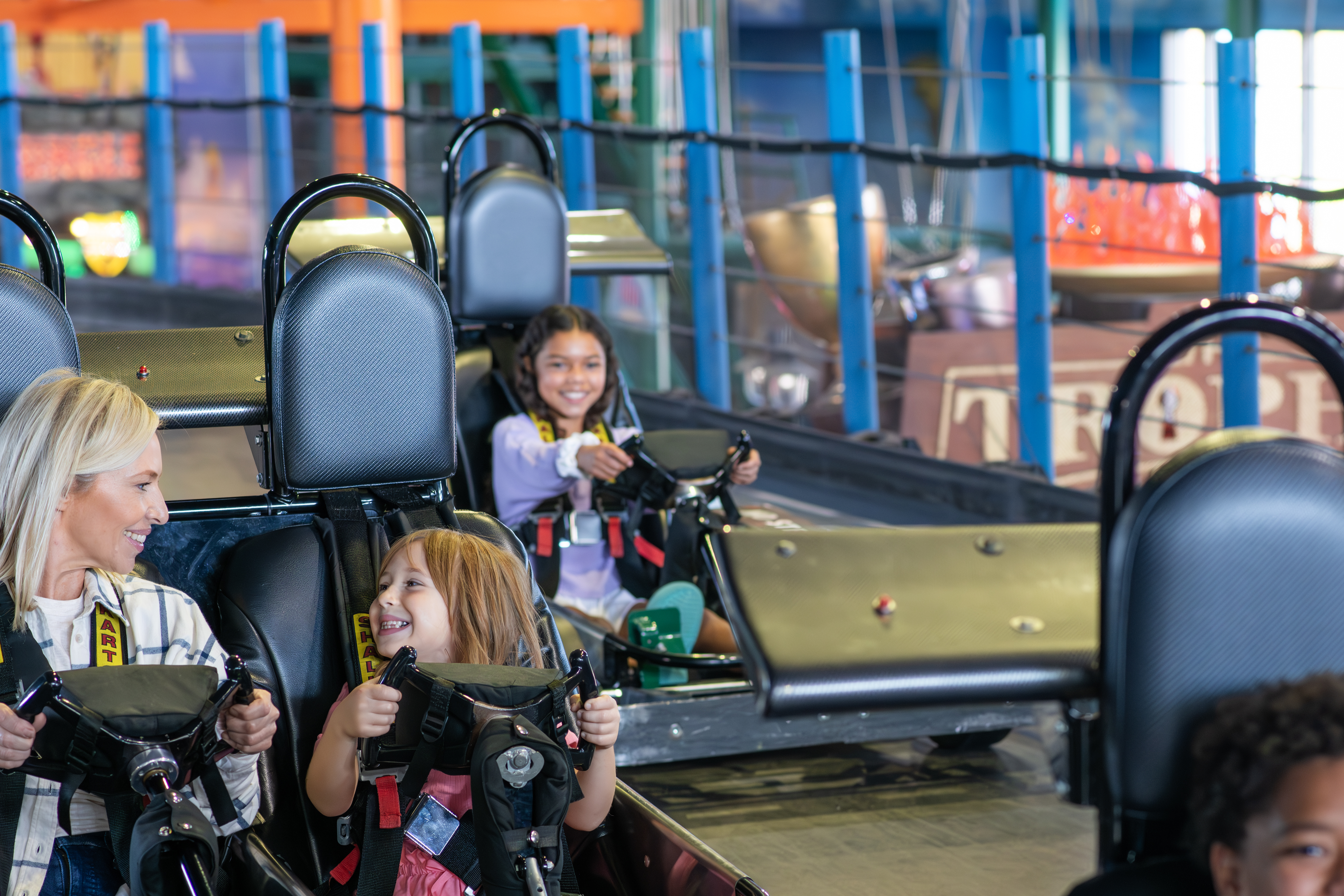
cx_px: 721
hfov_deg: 16.4
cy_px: 617
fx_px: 4666
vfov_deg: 11.0
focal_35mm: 125
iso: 1600
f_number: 4
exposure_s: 1/200
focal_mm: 85
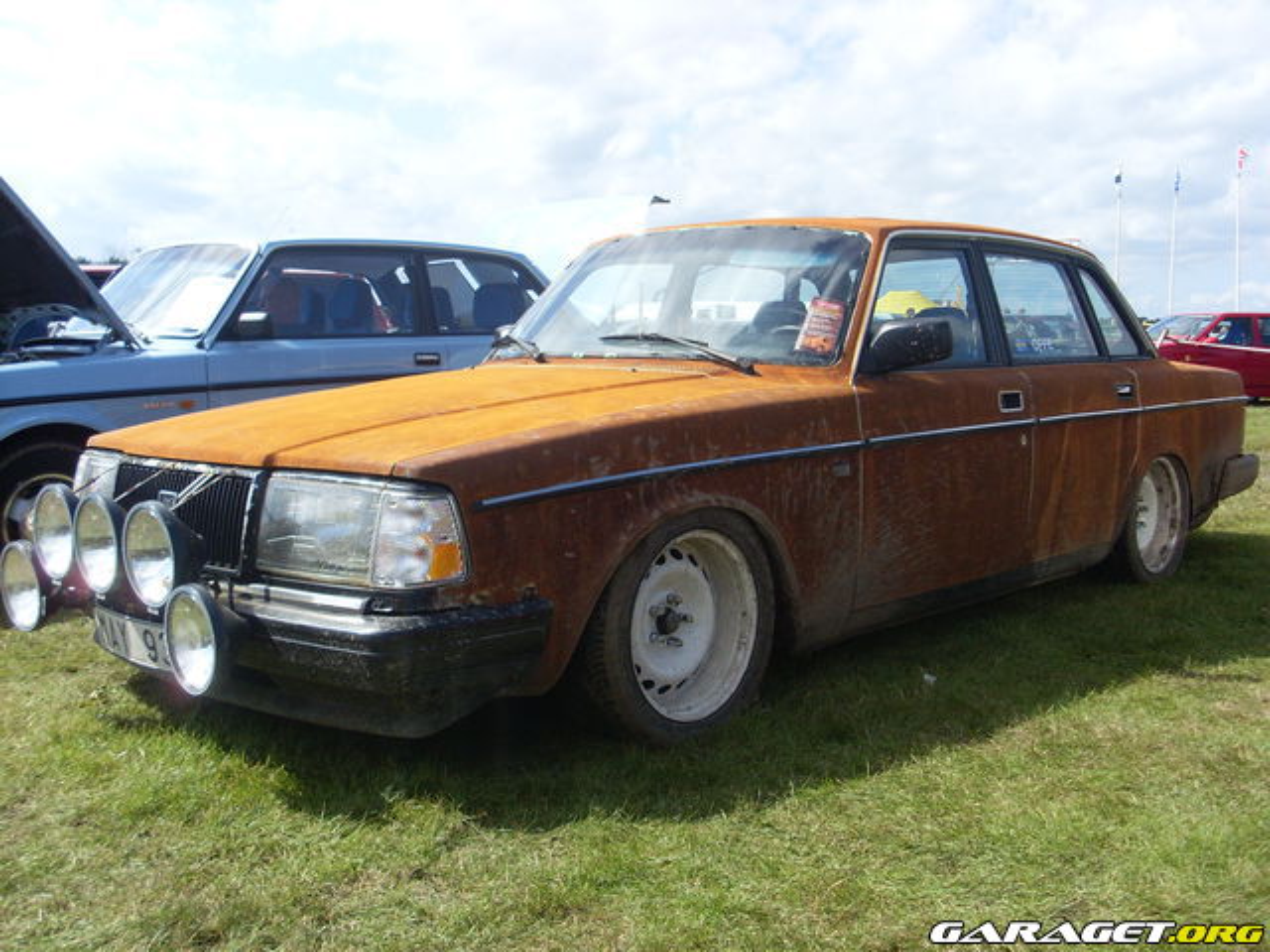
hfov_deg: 49.0
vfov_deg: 37.7
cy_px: 476
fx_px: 1394
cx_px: 635
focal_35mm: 38
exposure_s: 1/180
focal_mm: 6.3
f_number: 7.7
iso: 80
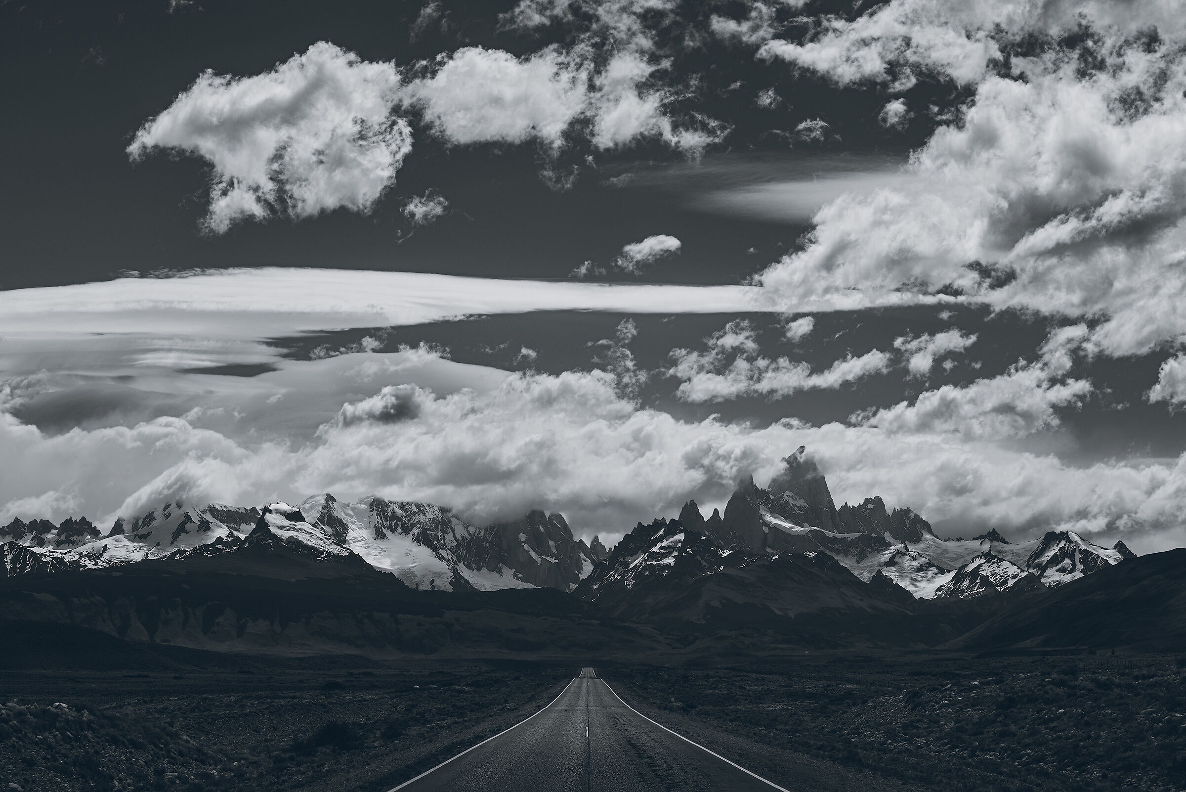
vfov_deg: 19.5
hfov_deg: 28.8
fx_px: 2307
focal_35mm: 70
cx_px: 593
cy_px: 396
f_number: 7.1
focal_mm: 70
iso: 100
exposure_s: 1/640
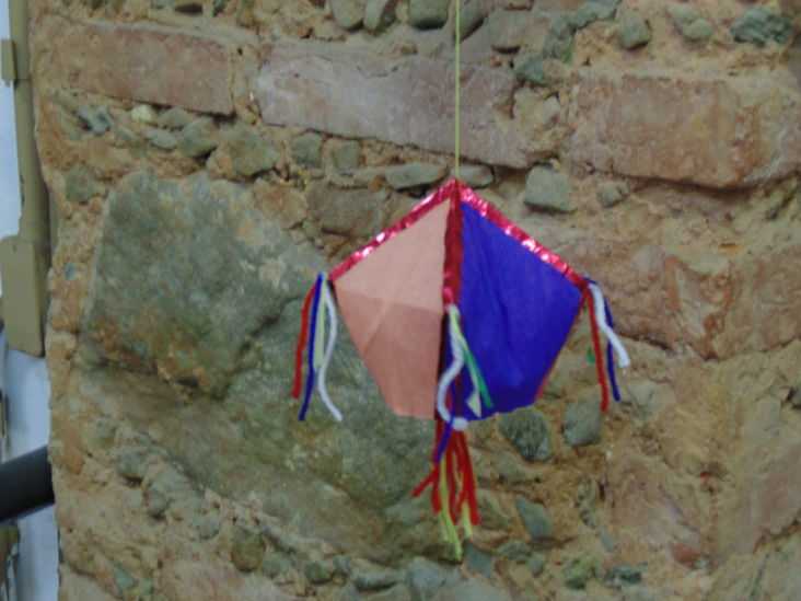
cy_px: 300
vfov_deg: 18.2
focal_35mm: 81
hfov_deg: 24.1
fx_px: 1874
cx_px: 400
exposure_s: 1/4
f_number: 4.2
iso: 200
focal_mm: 14.6
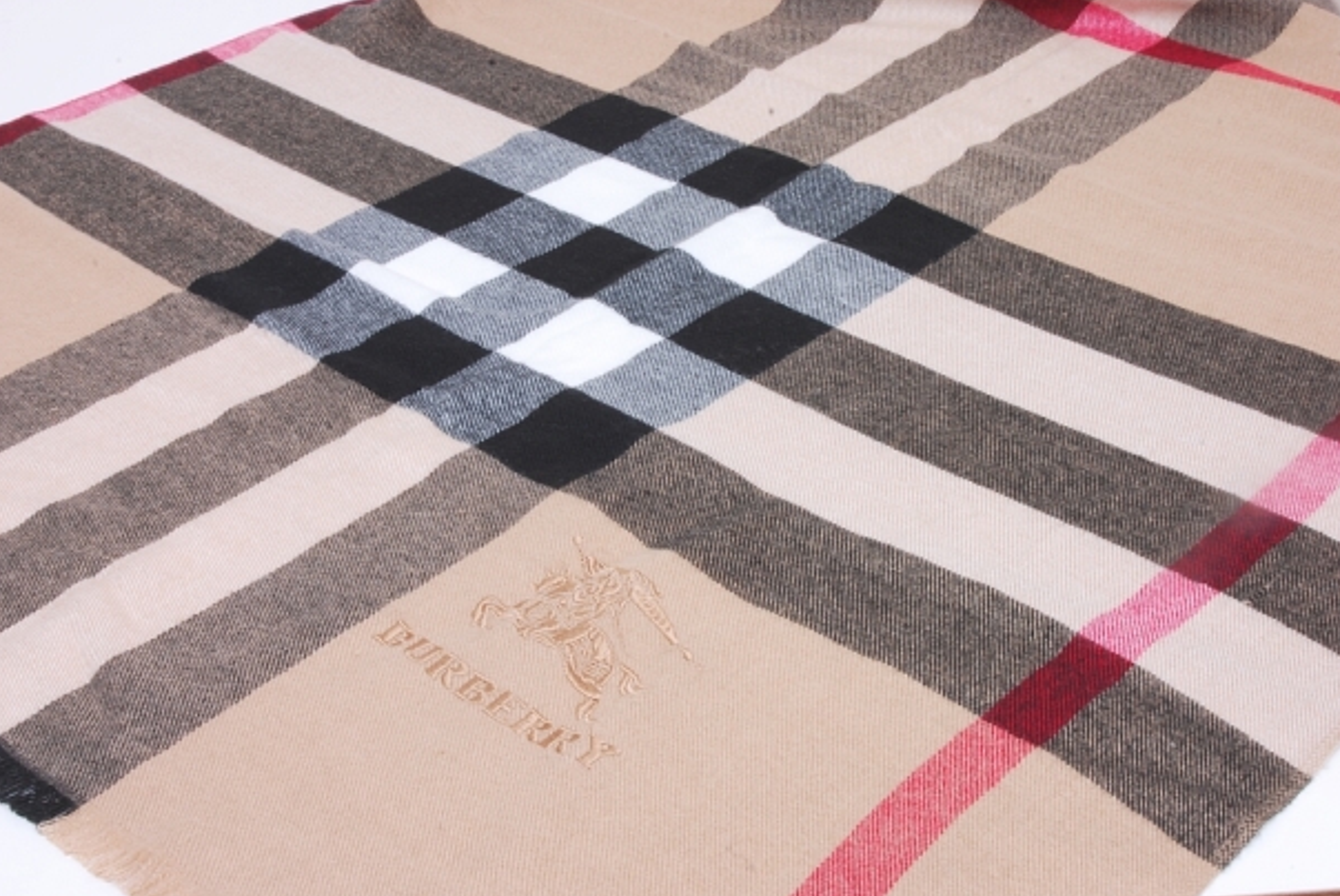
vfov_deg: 25.1
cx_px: 659
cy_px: 428
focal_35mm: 54
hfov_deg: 36.8
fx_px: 2012
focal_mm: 34
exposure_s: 1.8
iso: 200
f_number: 14
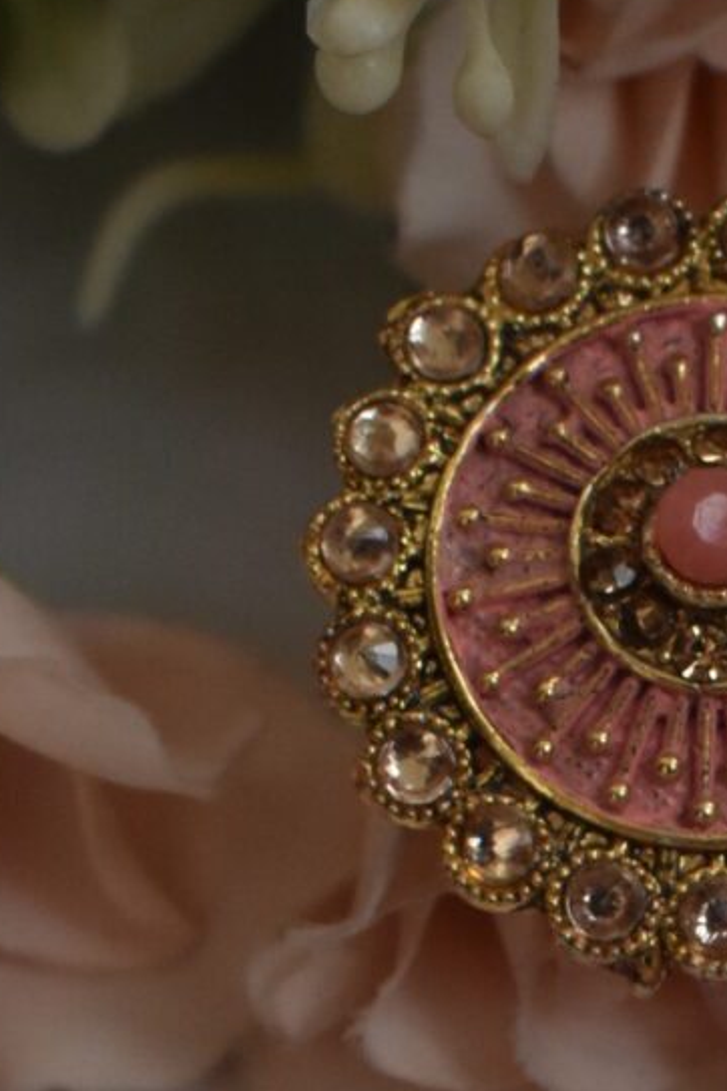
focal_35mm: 198
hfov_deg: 6.9
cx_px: 945
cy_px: 1288
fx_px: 5997
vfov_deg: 10.2
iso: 800
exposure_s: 1/60
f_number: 4.2
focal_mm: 28
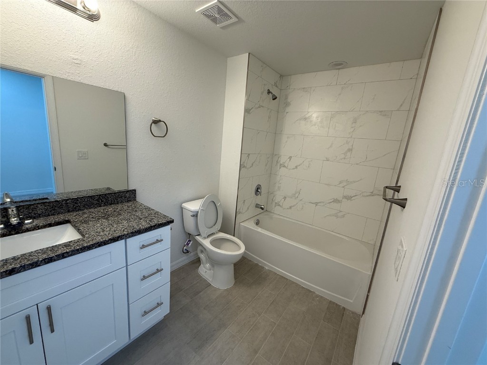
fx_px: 197
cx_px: 244
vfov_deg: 85.7
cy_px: 182
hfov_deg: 102.1
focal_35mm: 14
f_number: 2.2
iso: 125
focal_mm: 2.22
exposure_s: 1/120
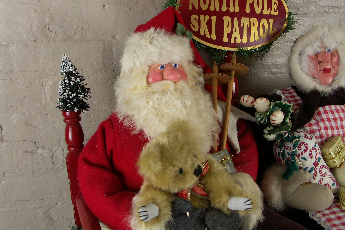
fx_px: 316
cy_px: 110
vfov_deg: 40.0
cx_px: 174
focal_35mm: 33
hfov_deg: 57.2
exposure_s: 1/50
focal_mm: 7.94
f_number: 2.8
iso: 100
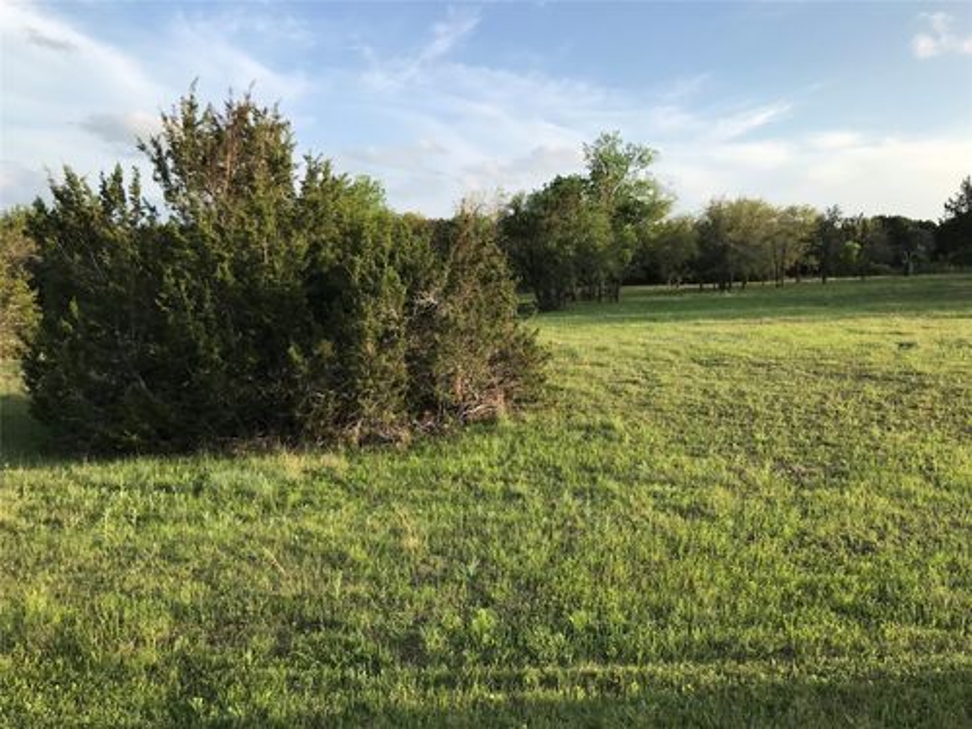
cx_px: 486
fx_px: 786
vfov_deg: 49.7
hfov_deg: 63.4
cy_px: 364
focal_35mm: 28
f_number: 1.8
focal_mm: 3.99
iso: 20
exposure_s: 1/870
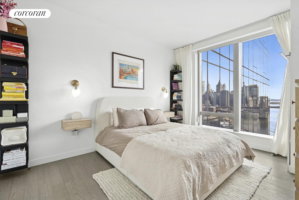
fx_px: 133
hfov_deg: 96.7
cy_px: 100
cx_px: 150
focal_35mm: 16
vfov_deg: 73.8
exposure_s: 1/60
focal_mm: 16
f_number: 16
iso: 1600
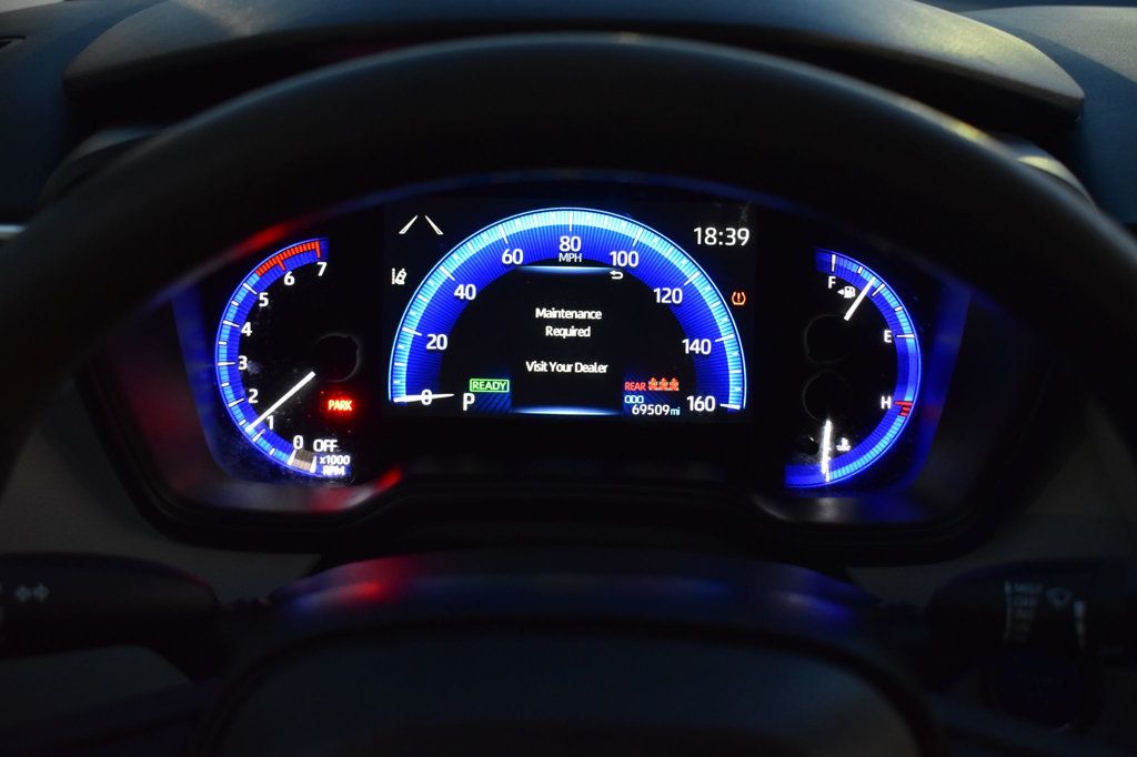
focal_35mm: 44
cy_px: 378
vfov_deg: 30.8
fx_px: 1373
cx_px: 568
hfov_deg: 45.0
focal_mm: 29
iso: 1600
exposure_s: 1/4
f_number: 4.2
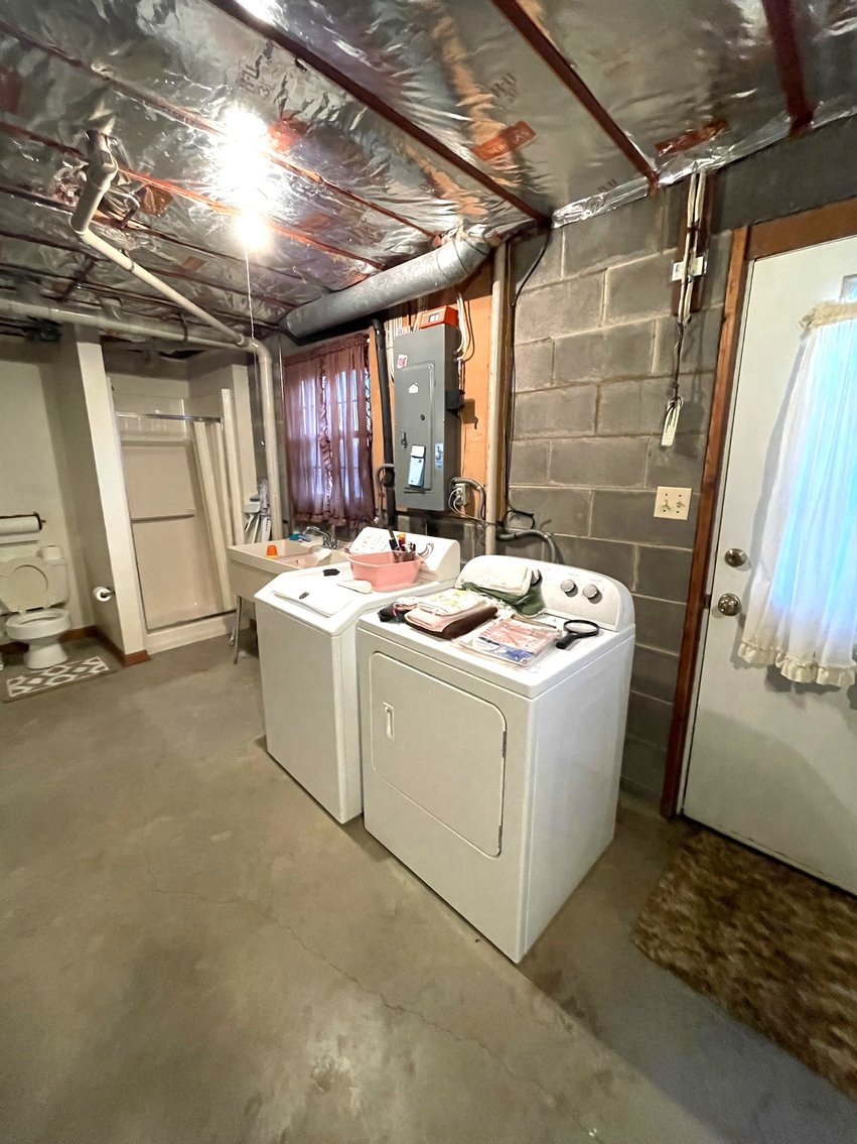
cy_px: 572
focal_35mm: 14
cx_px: 428
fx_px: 462
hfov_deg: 85.7
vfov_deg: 102.1
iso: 1000
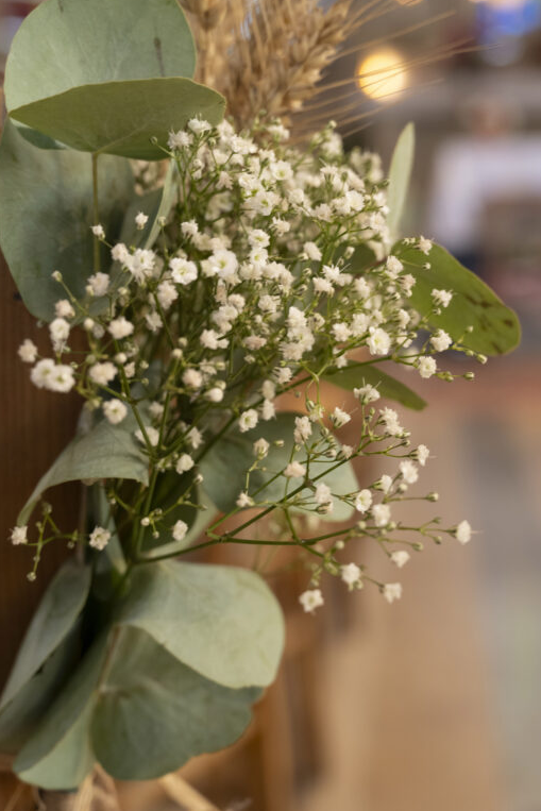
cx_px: 302
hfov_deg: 18.4
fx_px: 1667
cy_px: 324
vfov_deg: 27.3
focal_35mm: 74
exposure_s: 1/30
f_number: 5
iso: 800
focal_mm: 49
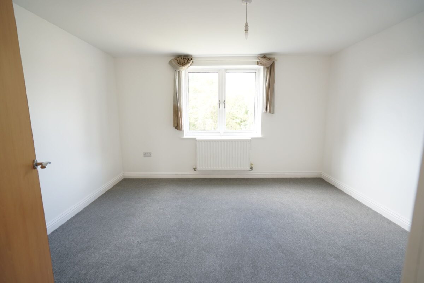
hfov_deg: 96.7
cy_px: 142
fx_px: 189
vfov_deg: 73.8
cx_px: 212
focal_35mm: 16
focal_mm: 16
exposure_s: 1/50
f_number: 4.5
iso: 400
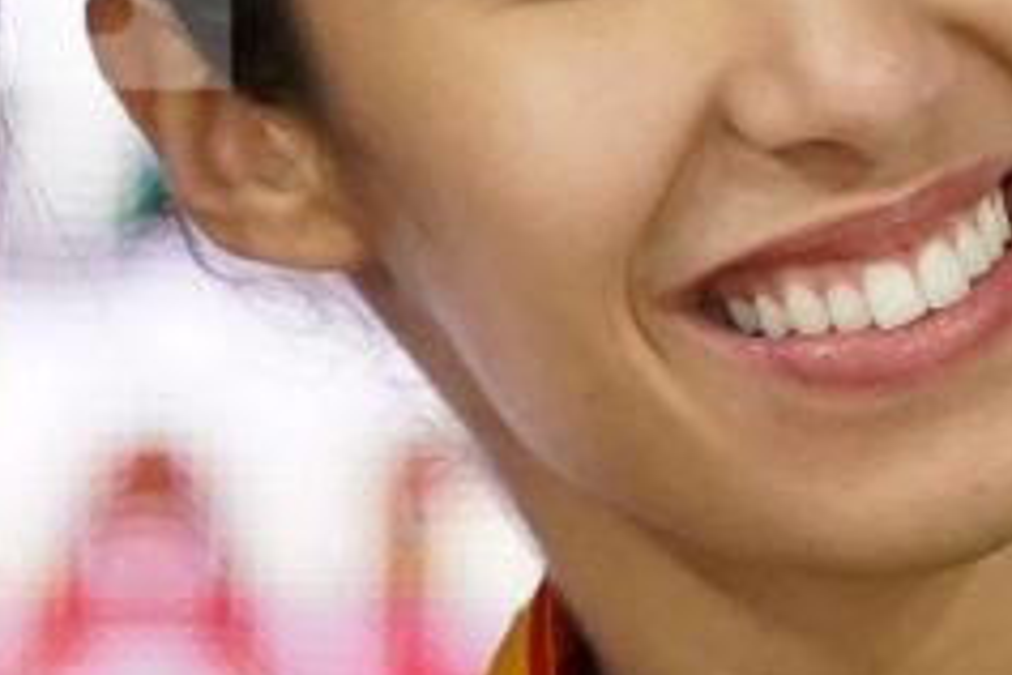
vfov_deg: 0.5
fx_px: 85564
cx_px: -167
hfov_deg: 0.7
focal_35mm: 3044
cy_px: 1213
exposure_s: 1/500
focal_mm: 400
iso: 4000
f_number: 2.8
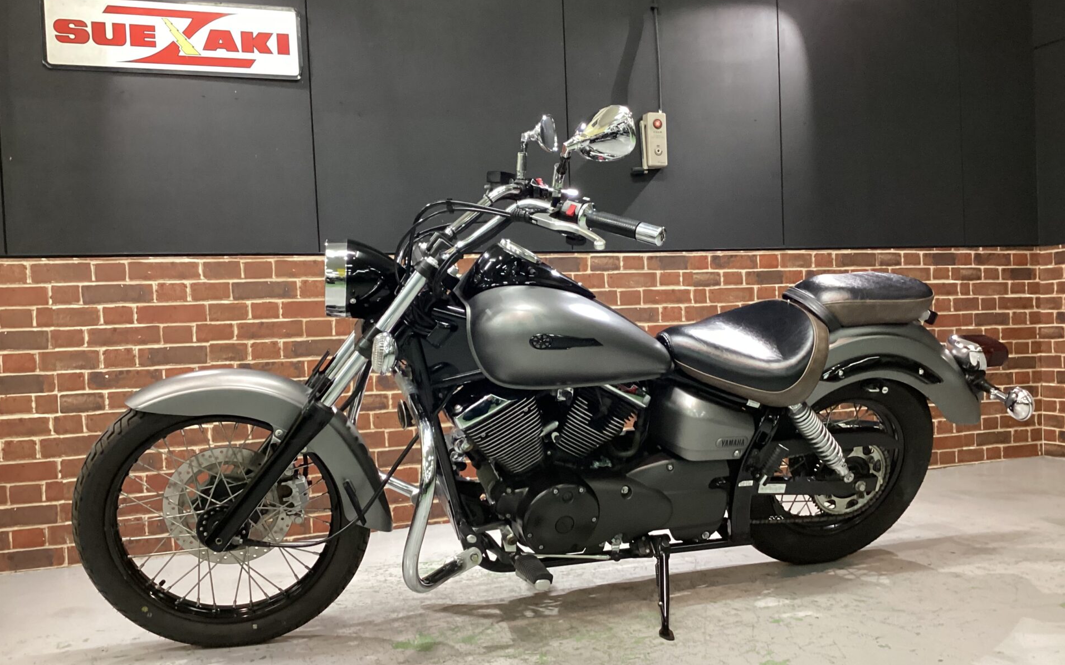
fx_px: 958
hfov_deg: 58.1
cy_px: 357
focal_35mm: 33
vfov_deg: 38.3
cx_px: 531
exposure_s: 1/40
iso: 400
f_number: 2.4
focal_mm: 3.3
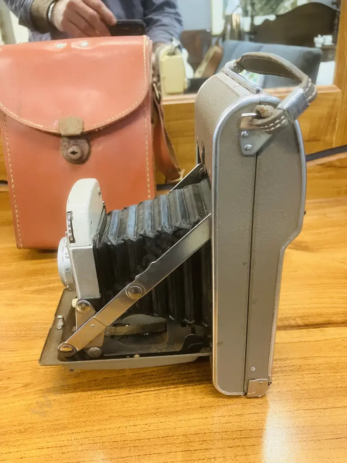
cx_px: 174
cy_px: 232
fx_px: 374
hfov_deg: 49.7
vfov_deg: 63.4
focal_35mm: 28
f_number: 1.8
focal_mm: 3.99
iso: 320
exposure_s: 1/50
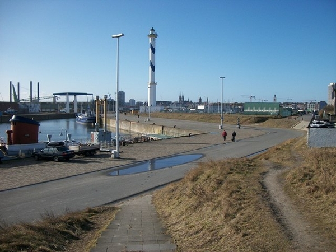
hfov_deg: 56.8
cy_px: 126
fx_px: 311
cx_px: 168
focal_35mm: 32
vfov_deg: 44.2
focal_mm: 5.7
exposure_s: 1/200
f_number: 8.8
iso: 80
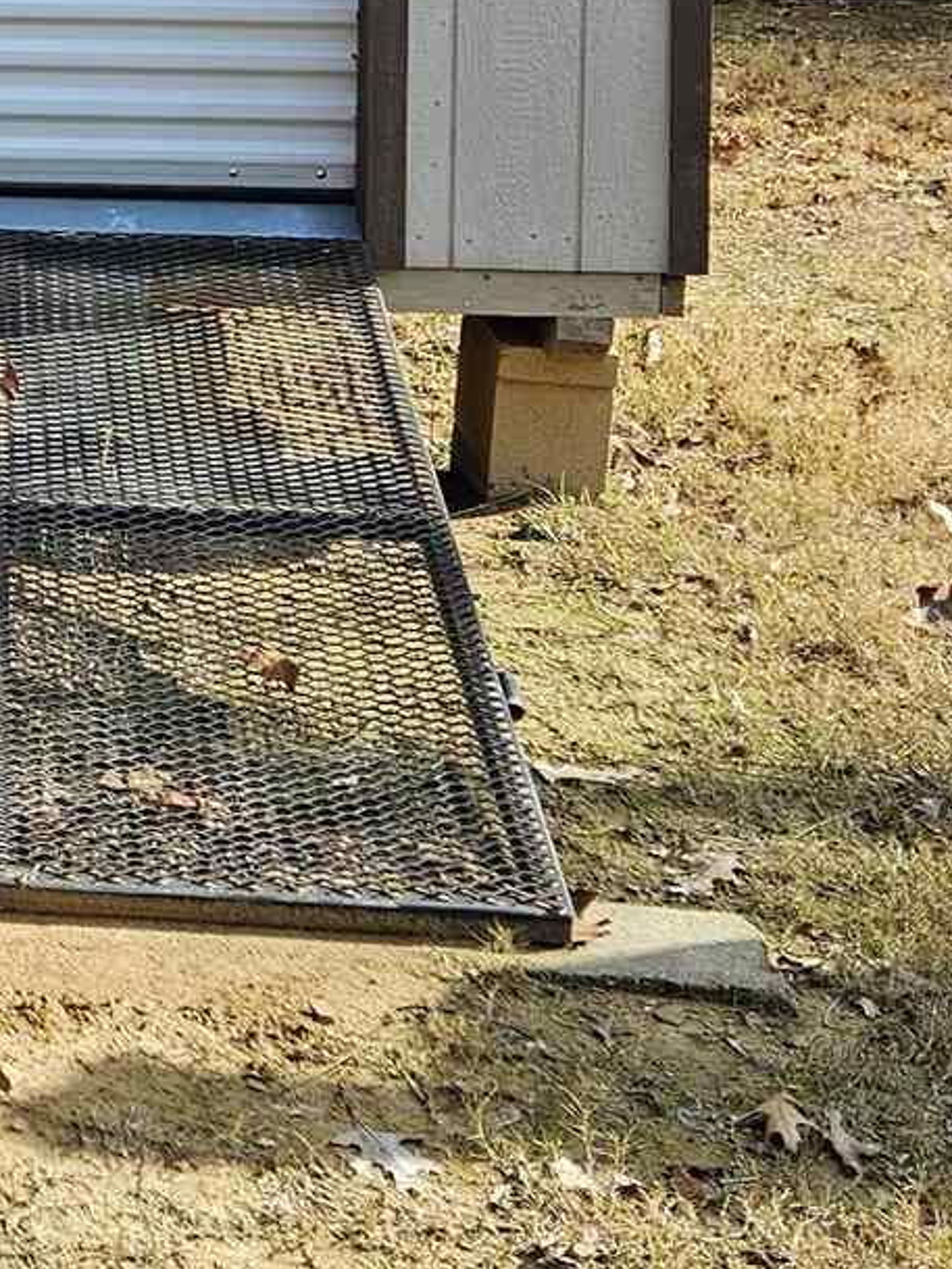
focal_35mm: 87
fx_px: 3189
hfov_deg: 15.8
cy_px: -194
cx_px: -404
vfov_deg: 21.2
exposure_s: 1/441
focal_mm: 5.4
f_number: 1.8
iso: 25
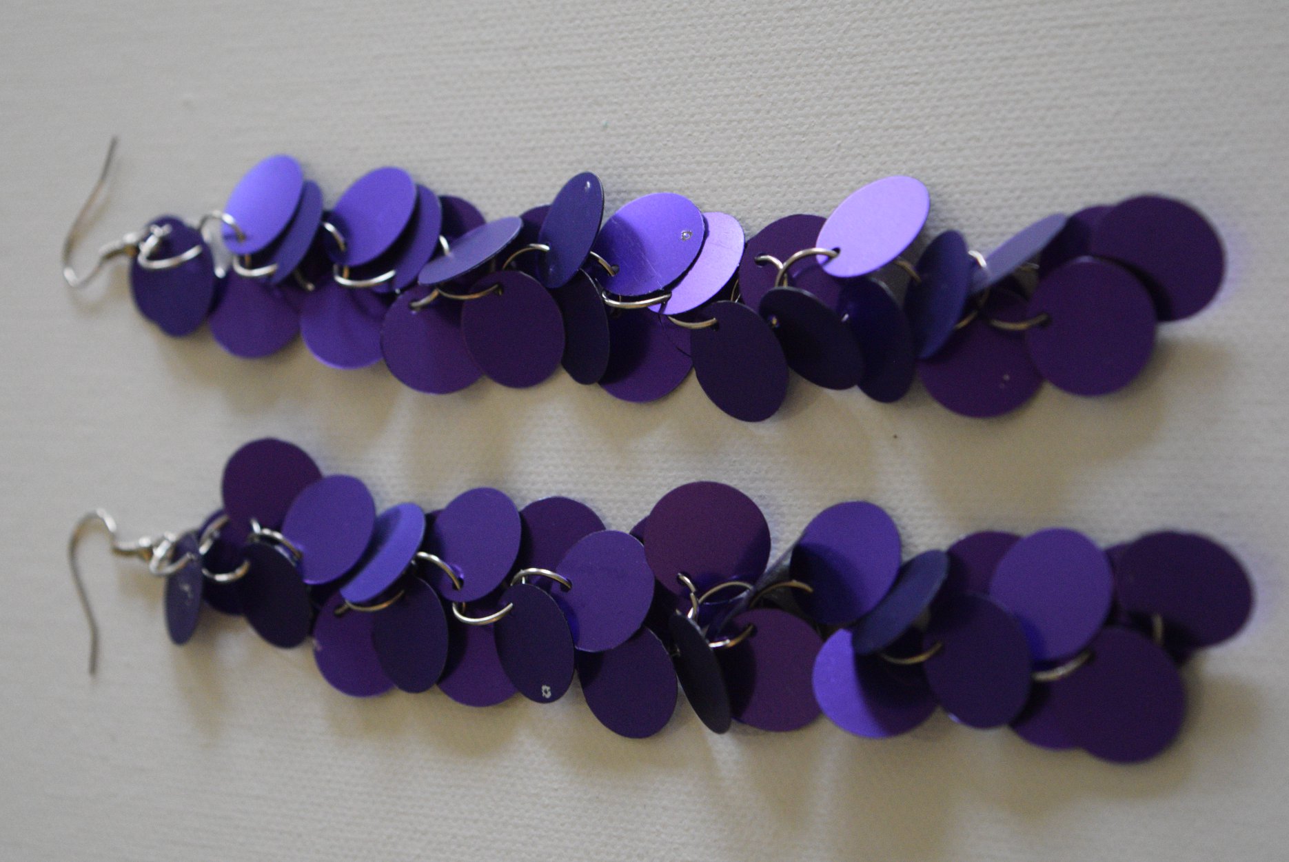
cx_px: 644
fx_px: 2795
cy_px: 431
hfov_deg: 26.0
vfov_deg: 17.5
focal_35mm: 78
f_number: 5.6
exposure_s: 1/100
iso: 3200
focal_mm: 52
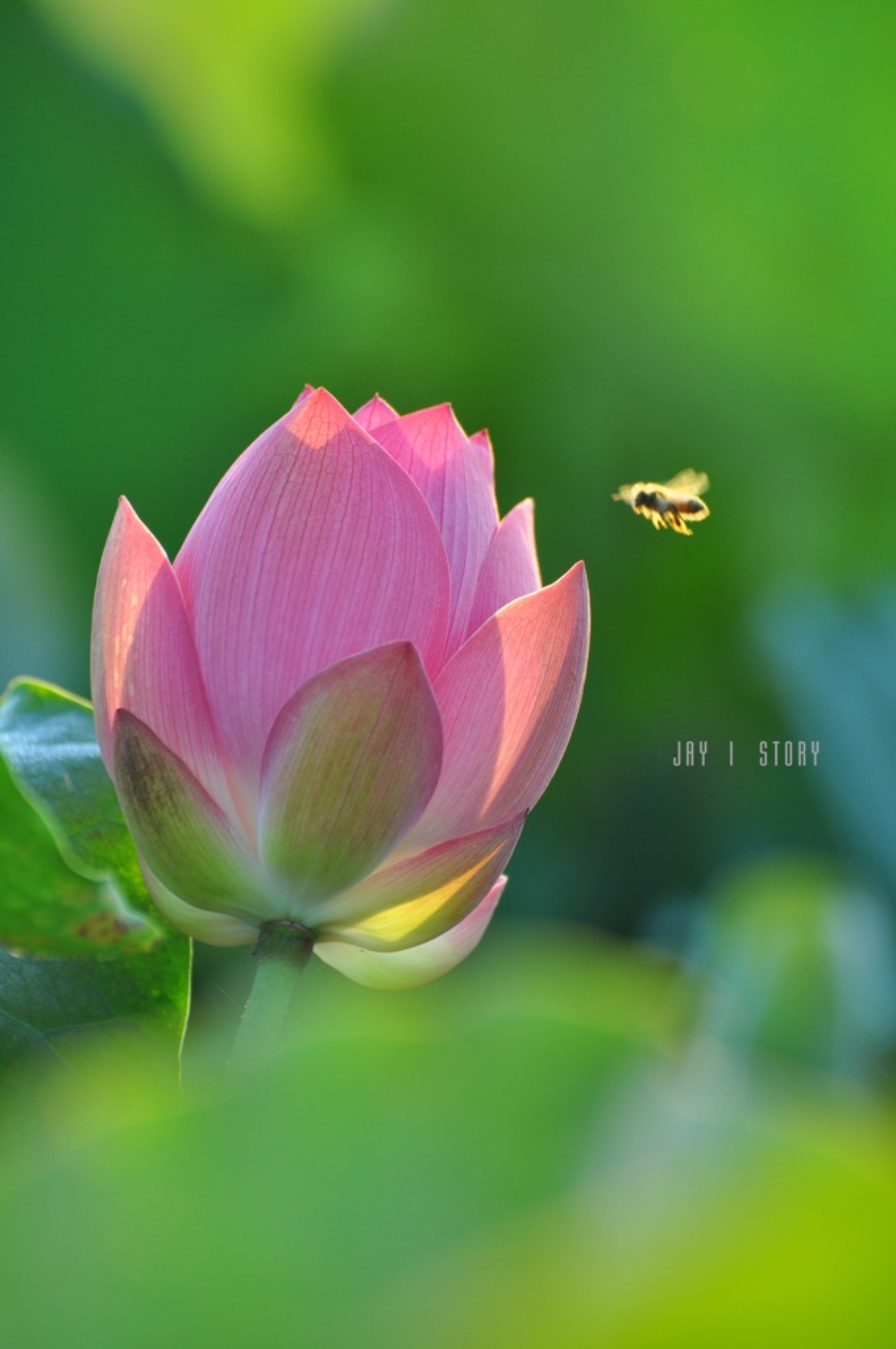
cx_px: 448
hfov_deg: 5.1
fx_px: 10107
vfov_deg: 7.6
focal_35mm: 270
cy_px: 674
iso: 200
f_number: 6.3
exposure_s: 1/125
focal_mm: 180
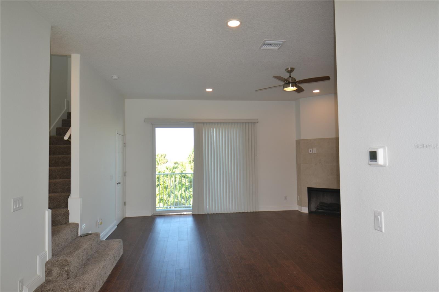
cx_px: 220
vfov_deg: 59.5
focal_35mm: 21
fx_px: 256
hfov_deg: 81.2
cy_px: 146
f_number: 4
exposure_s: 1/125
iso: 250
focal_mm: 14
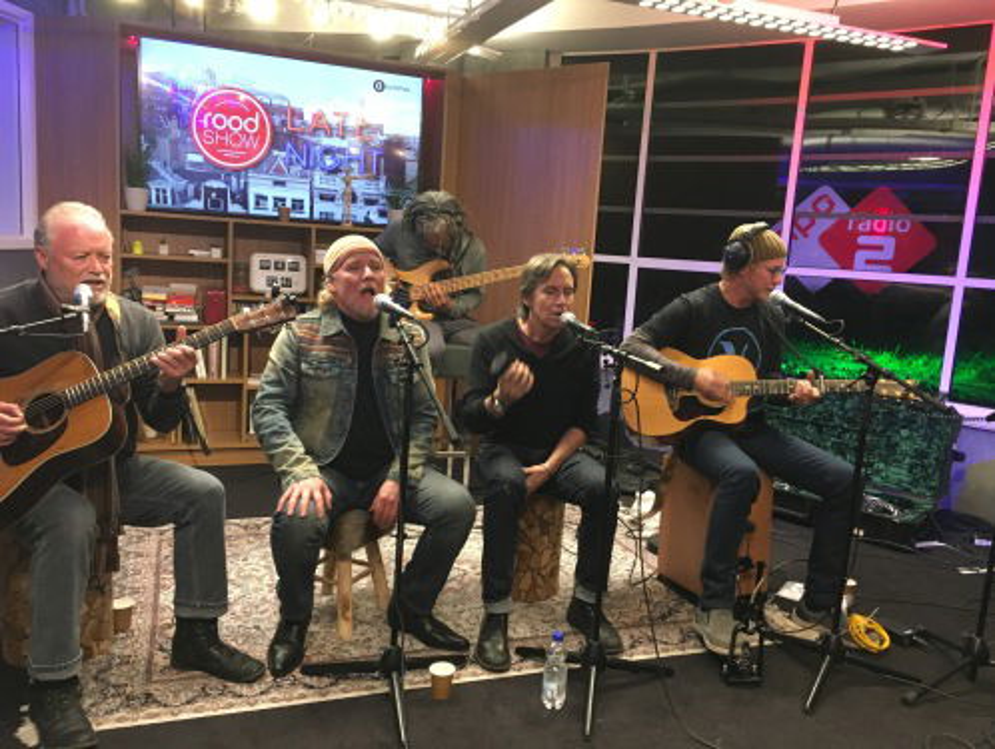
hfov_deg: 61.6
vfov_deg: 48.3
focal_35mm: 29
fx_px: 835
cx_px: 498
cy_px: 374
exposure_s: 1/20
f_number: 2.2
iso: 200
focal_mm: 4.15
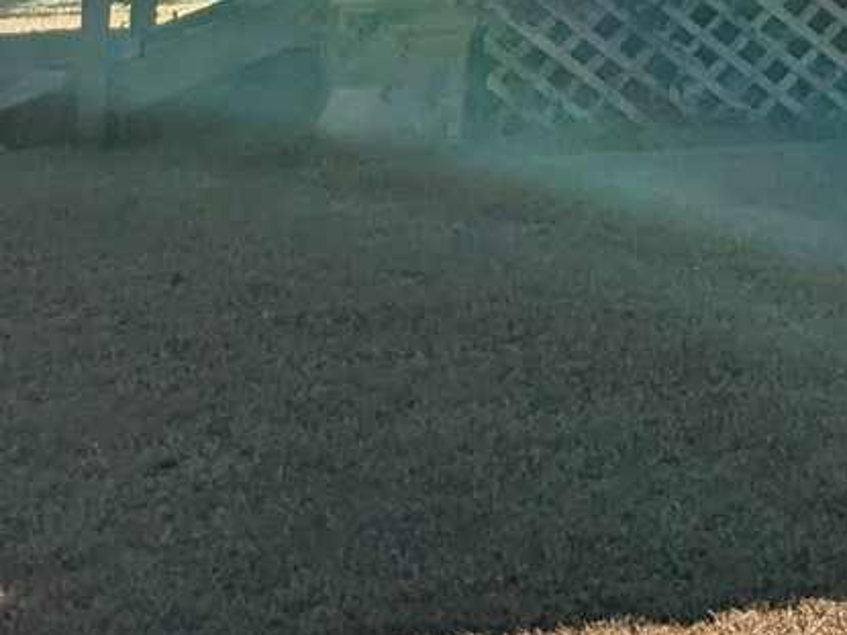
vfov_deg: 10.8
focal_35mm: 125
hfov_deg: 13.5
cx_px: 1698
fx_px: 3058
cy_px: -629
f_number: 1.73
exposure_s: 1/2128
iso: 50
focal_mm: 4.38
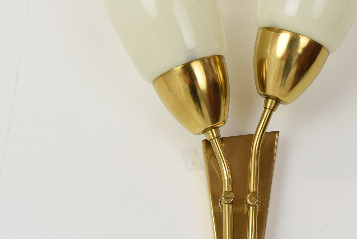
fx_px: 625
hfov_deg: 31.6
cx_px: 239
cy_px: 71
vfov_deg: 21.5
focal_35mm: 63
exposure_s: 1/250
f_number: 8
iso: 1600
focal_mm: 20
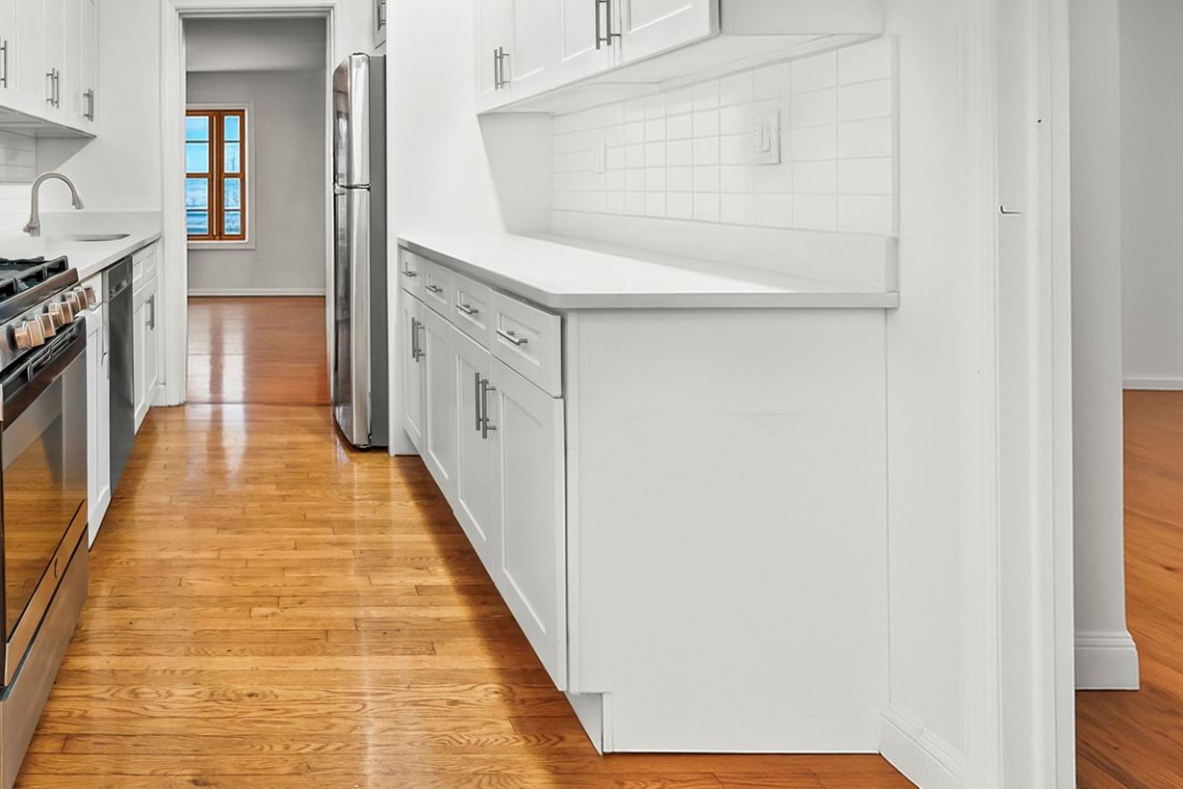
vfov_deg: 48.2
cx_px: 244
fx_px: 849
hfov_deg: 63.9
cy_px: 212
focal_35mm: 26
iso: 800
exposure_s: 1/3
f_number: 8
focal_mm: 15.5
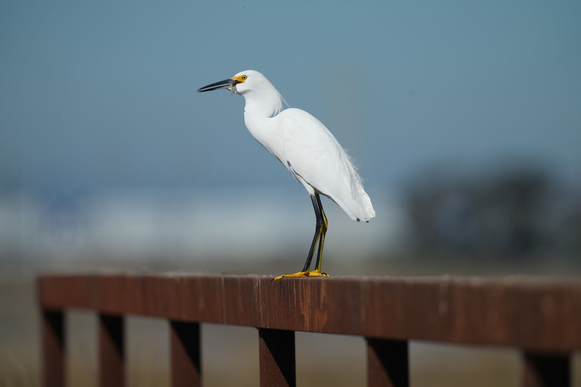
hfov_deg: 3.4
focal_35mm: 600
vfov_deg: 2.3
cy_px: 194
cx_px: 290
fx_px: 9683
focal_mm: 600
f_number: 5.6
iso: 200
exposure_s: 1/2000
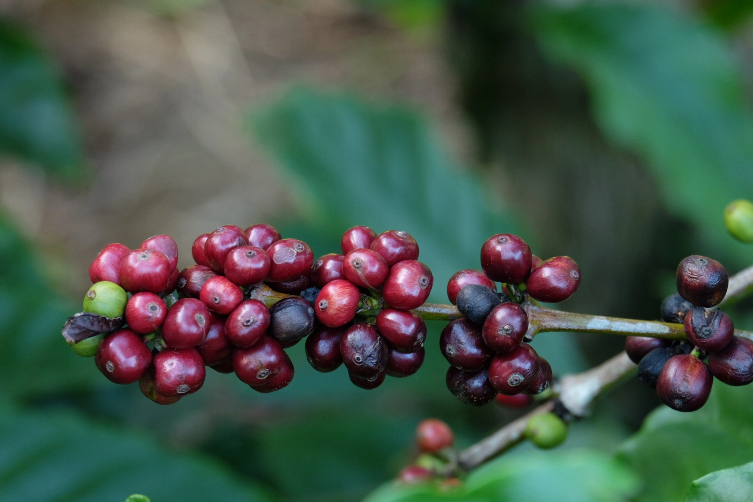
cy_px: 251
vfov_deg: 7.2
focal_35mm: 192
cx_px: 376
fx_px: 4016
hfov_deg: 10.7
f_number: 6.4
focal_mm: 127.9
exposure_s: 1/60
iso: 1250
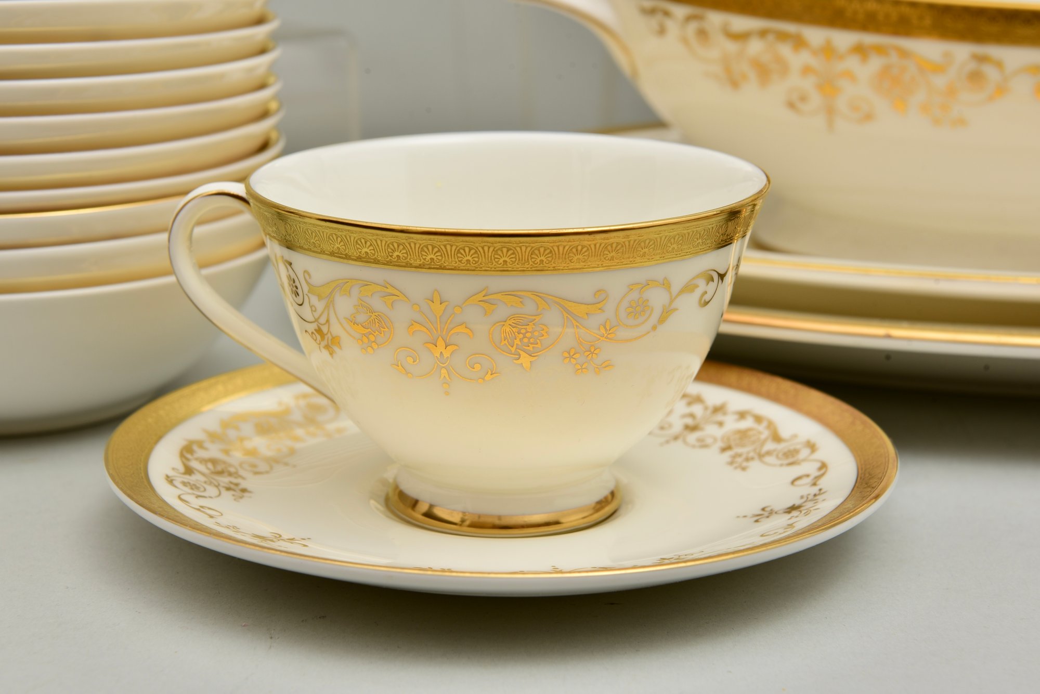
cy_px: 347
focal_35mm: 70
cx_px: 520
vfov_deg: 19.5
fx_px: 2023
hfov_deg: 28.8
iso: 100
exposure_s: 1/160
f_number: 13
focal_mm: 70
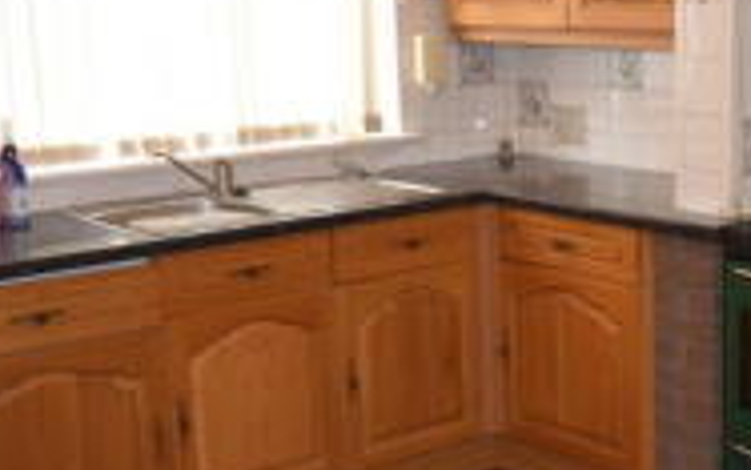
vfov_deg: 18.7
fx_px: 1429
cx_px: 653
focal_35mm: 70
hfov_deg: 28.5
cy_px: 239
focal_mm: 13
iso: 1000
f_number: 4.5
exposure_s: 1/60
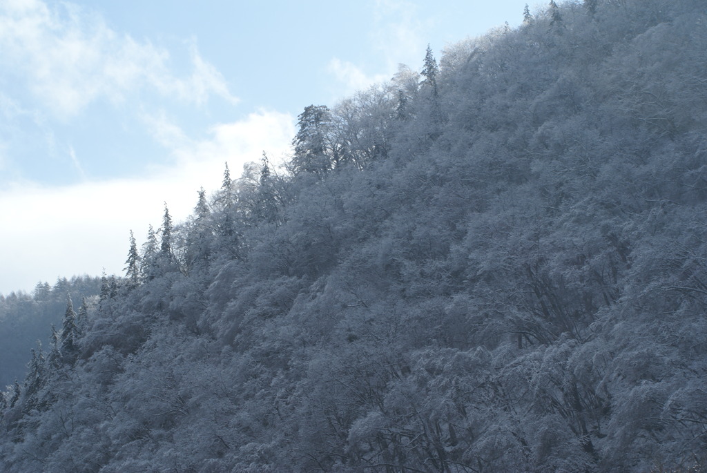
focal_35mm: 120
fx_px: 2359
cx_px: 354
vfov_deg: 11.4
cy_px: 236
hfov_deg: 17.0
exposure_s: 1/200
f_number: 11
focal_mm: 80
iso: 100
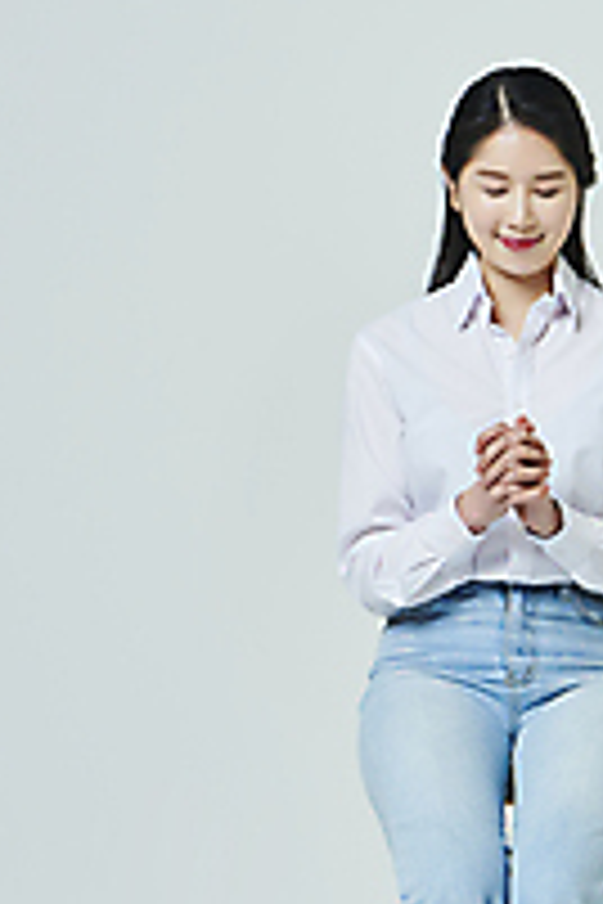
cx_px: 502
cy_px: 589
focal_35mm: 139
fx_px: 3492
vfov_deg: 14.7
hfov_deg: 9.8
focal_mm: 70
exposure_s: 1/125
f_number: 11
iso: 100
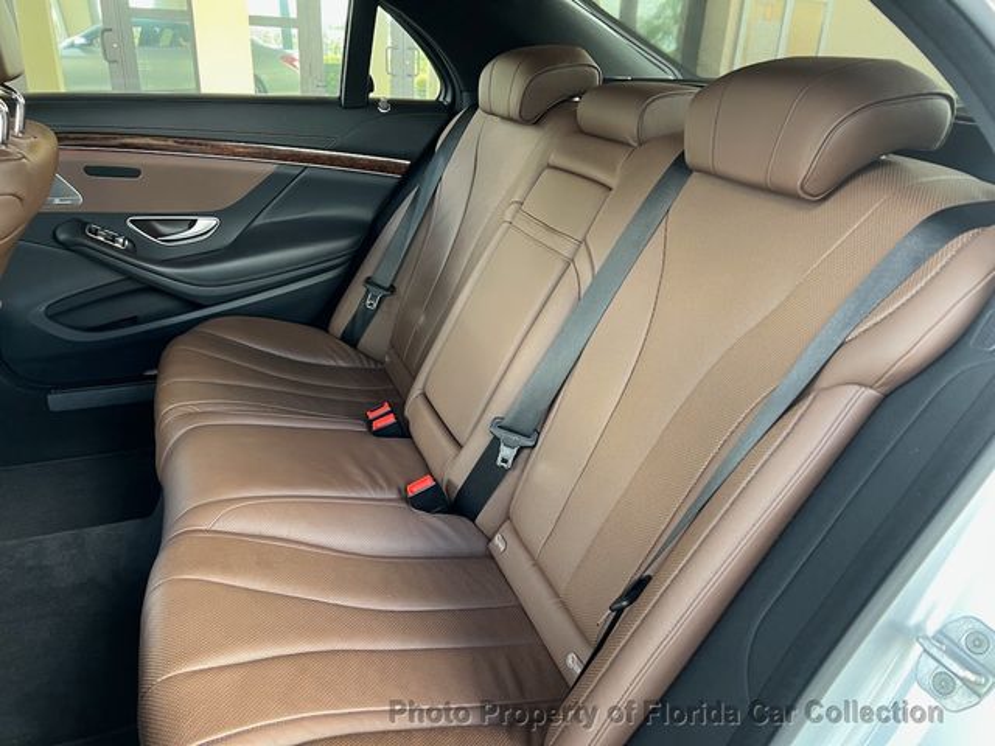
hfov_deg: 67.3
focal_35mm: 26
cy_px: 373
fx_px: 747
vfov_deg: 53.1
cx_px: 498
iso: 125
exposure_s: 1/84
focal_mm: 5.7
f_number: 1.5
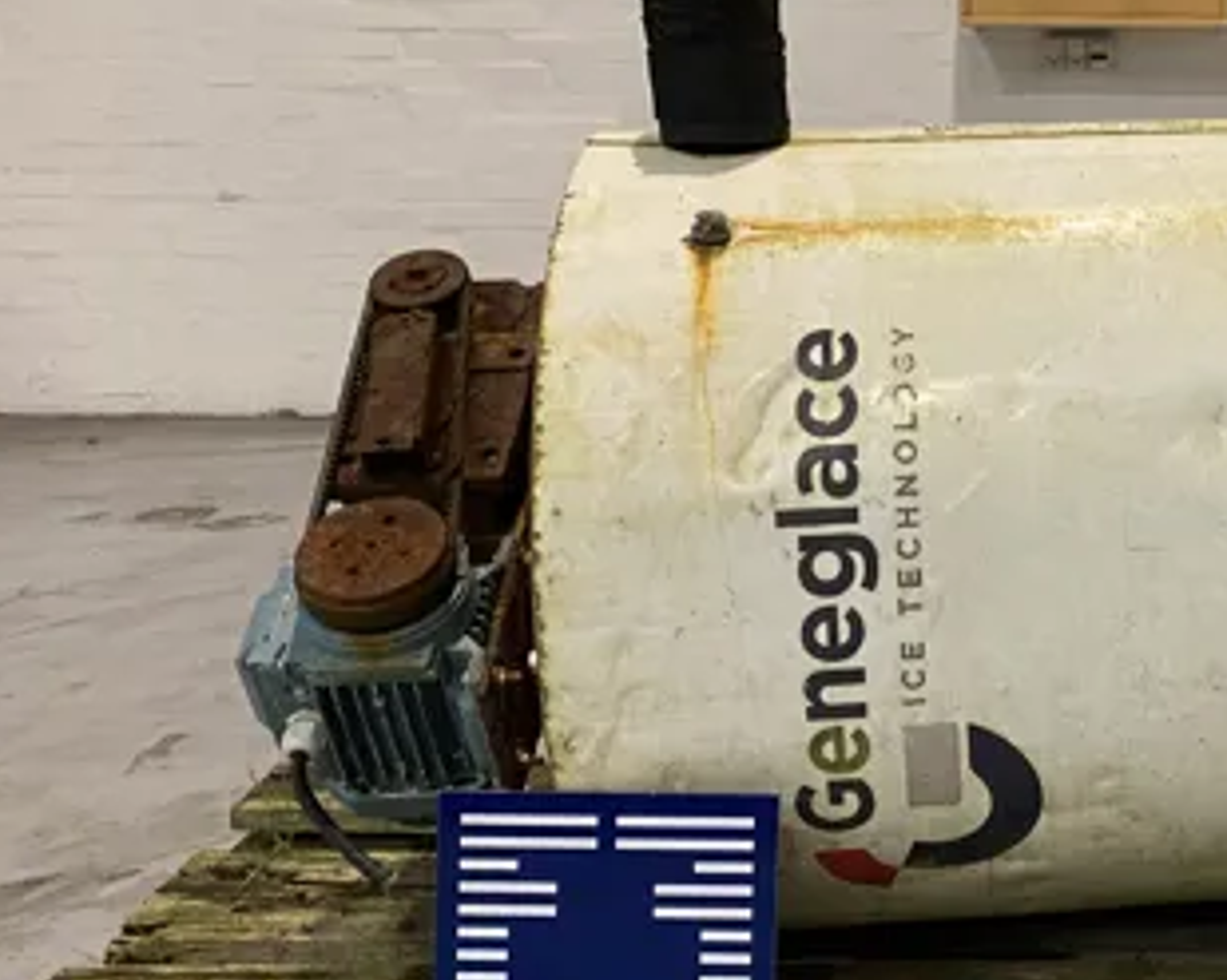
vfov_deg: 29.6
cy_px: 375
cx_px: 1175
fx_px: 1851
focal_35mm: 51
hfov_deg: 34.0
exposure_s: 1/50
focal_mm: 4.25
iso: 250
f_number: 1.8
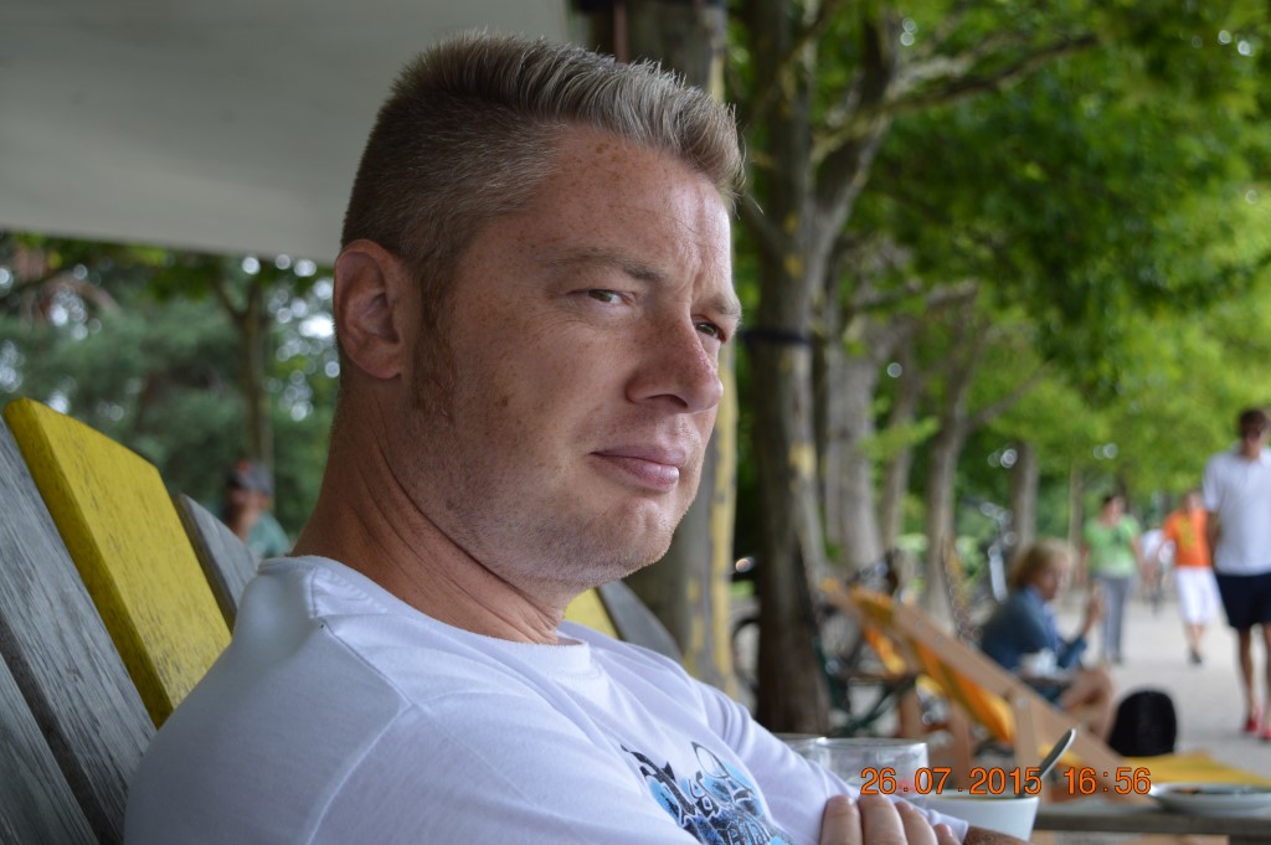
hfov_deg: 35.1
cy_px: 422
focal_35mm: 57
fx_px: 2011
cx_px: 636
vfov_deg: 23.7
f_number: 5.6
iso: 220
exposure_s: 1/125
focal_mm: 38
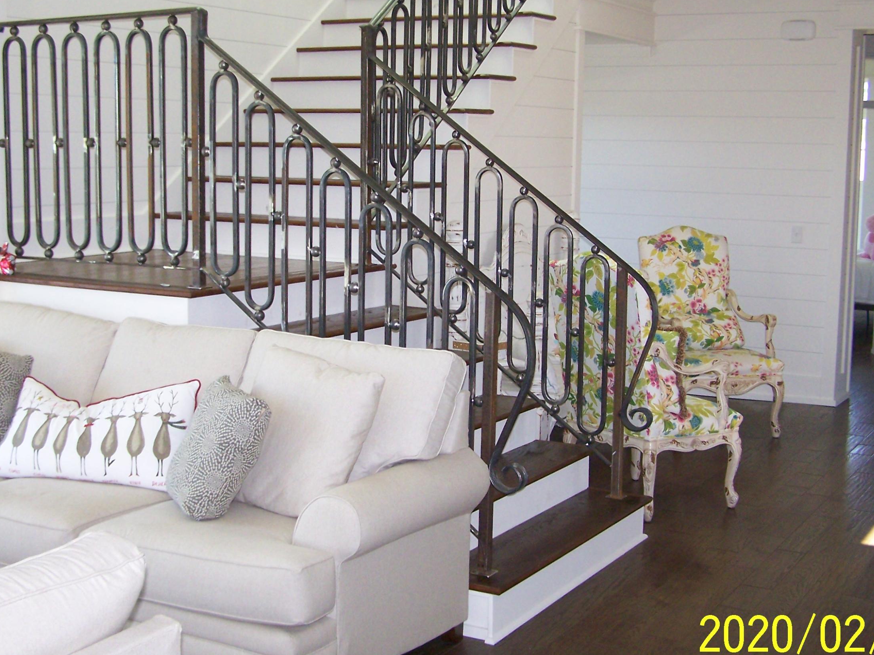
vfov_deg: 28.0
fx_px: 1313
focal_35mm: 52
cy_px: 296
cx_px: 405
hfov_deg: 36.8
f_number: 2.8
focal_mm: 6.3
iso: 160
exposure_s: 1/60
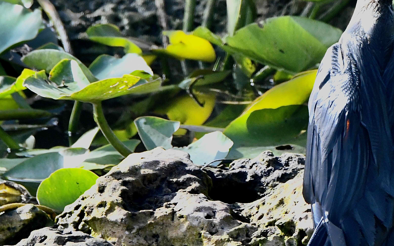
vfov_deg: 1.3
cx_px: 321
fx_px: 10728
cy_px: 59
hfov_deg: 2.1
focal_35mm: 999
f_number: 14
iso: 4000
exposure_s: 1/800
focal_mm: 500
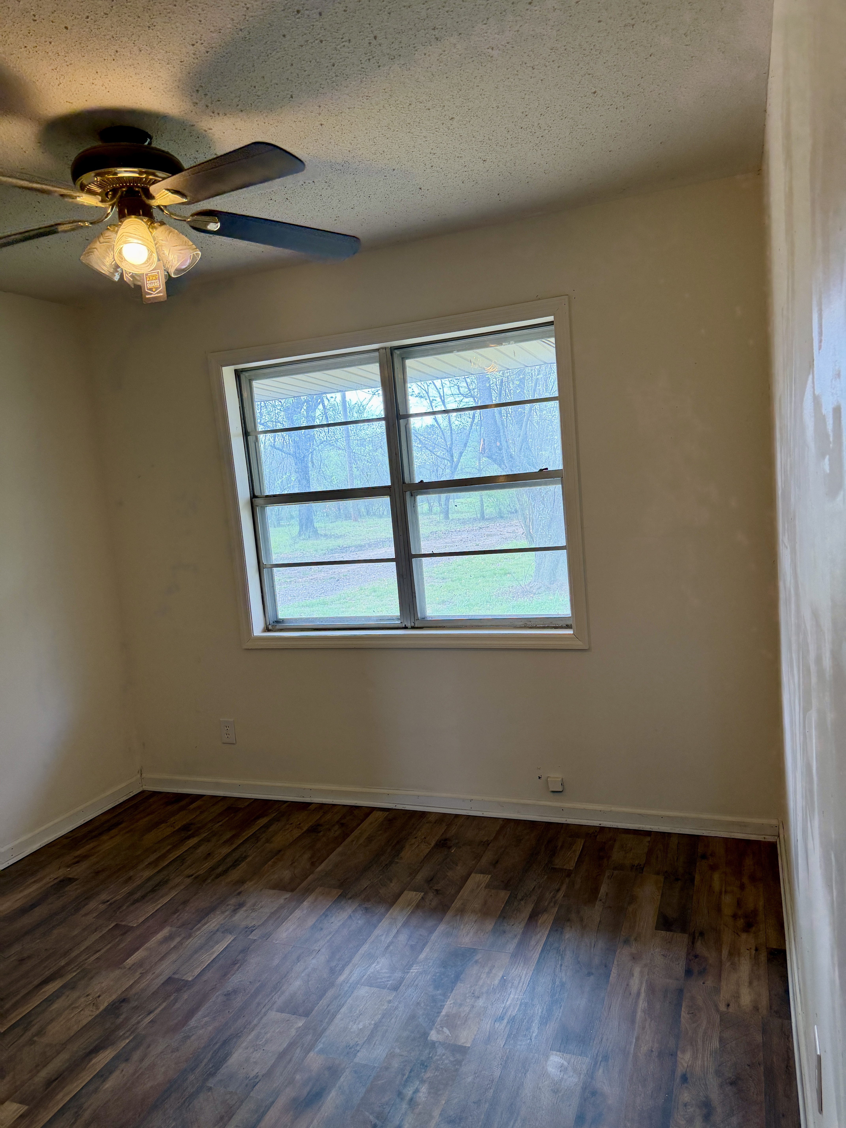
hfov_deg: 56.8
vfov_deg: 71.6
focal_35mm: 24
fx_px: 782
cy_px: 564
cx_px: 423
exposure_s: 1/215
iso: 160
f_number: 1.78
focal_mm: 6.76
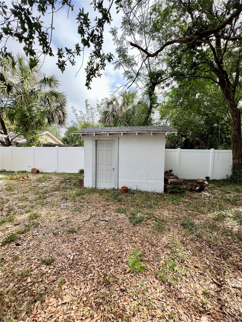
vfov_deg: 106.2
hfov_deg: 89.9
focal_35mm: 13
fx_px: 121
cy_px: 161
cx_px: 121
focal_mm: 1.57
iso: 32
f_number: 1.8
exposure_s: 1/475
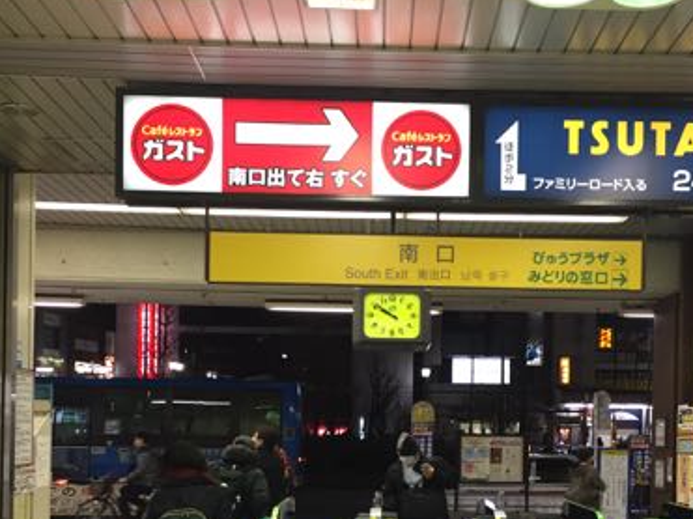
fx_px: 1001
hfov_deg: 38.1
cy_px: 428
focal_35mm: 50
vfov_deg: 28.4
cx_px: 415
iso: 80
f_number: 2.2
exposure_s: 1/30
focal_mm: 4.15
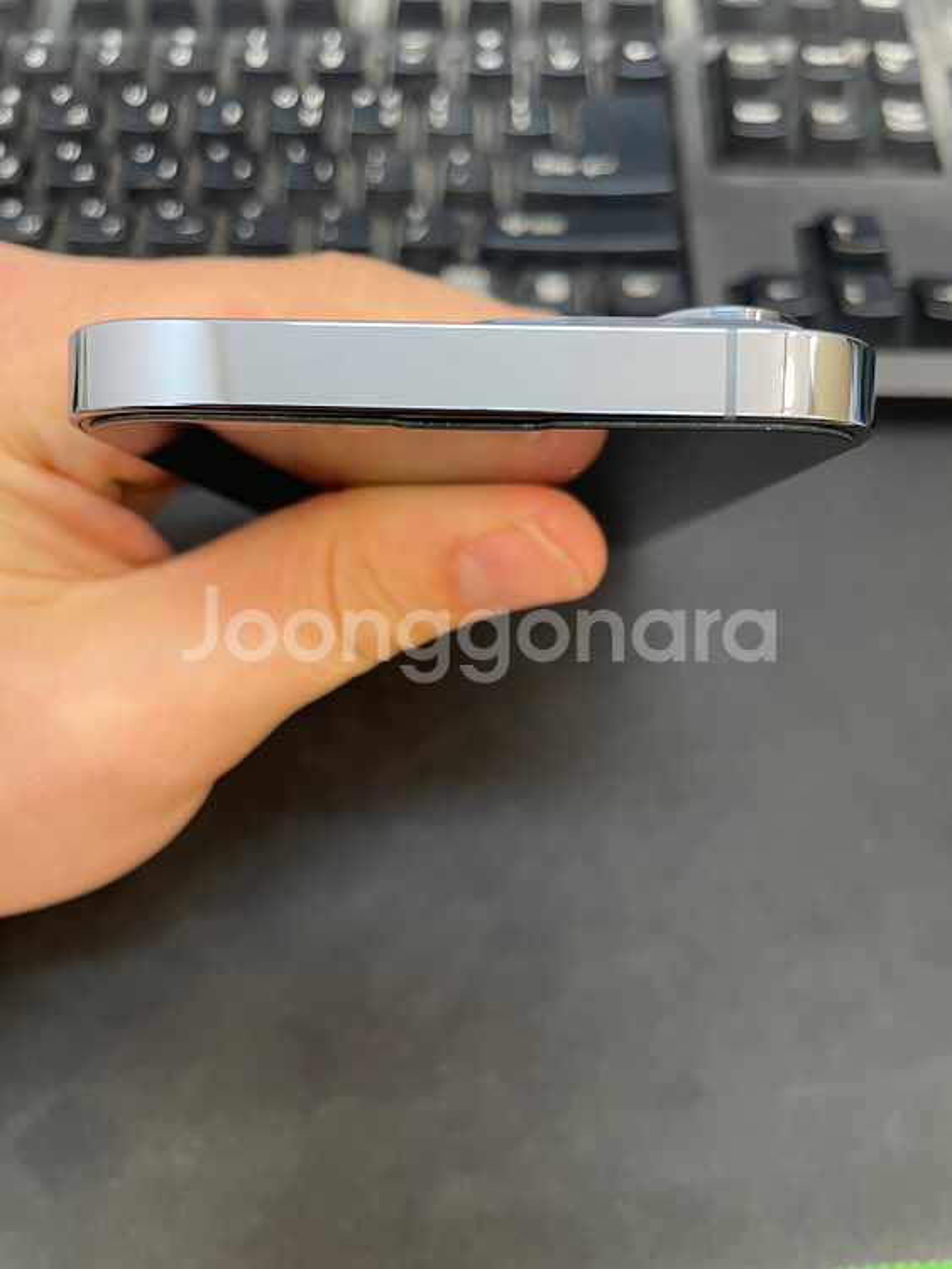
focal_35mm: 26
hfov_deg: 53.1
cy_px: 634
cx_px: 476
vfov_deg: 67.3
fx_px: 953
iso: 125
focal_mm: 4.2
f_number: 1.6
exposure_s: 1/60
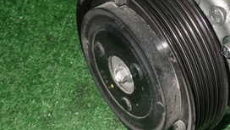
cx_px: 240
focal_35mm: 72
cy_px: 10
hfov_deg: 27.4
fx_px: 439
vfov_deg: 16.5
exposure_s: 1/30
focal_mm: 5.4
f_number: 6.3
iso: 200
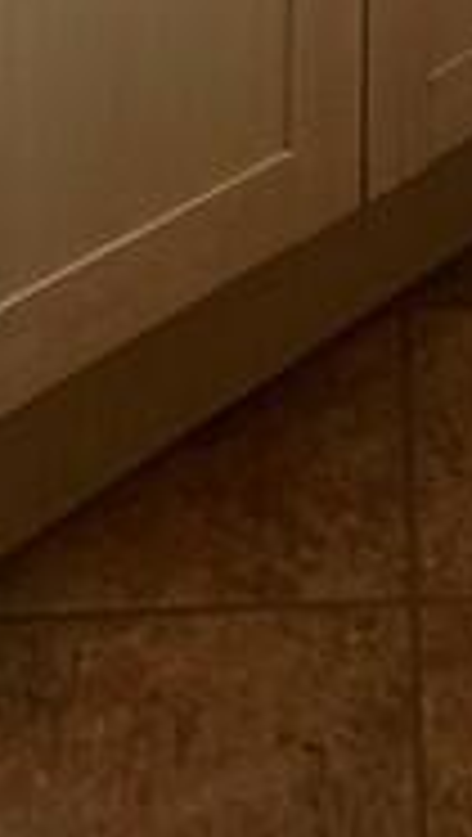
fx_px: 1864
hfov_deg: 14.2
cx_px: 499
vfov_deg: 17.9
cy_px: -814
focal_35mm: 84
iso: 40
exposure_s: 1/99
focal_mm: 2.22
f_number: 2.2
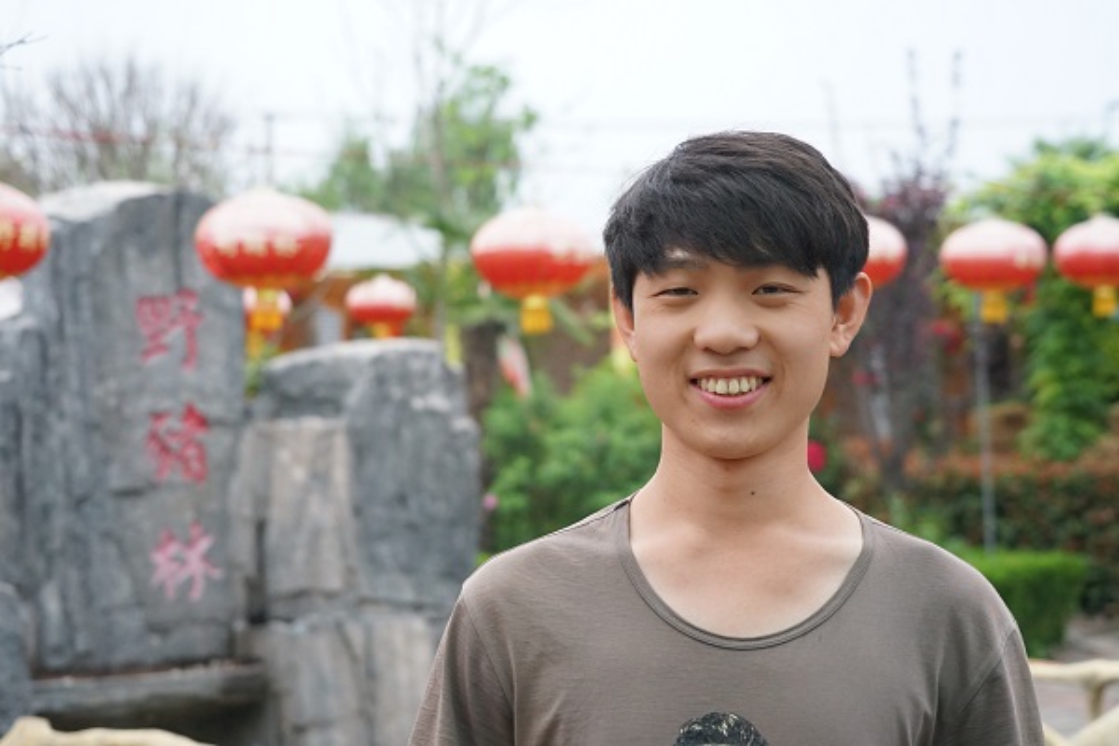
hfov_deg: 29.2
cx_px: 560
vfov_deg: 19.7
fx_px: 2145
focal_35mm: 69
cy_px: 373
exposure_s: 1/160
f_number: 5
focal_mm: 69
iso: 2500
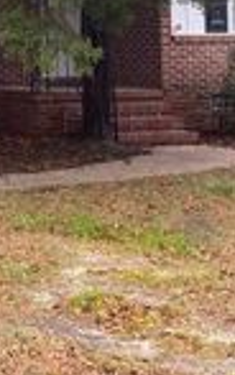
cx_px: -77
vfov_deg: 21.3
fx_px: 962
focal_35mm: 94
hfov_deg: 13.4
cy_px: -1
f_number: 1.8
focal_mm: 4.25
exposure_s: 1/228
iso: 32
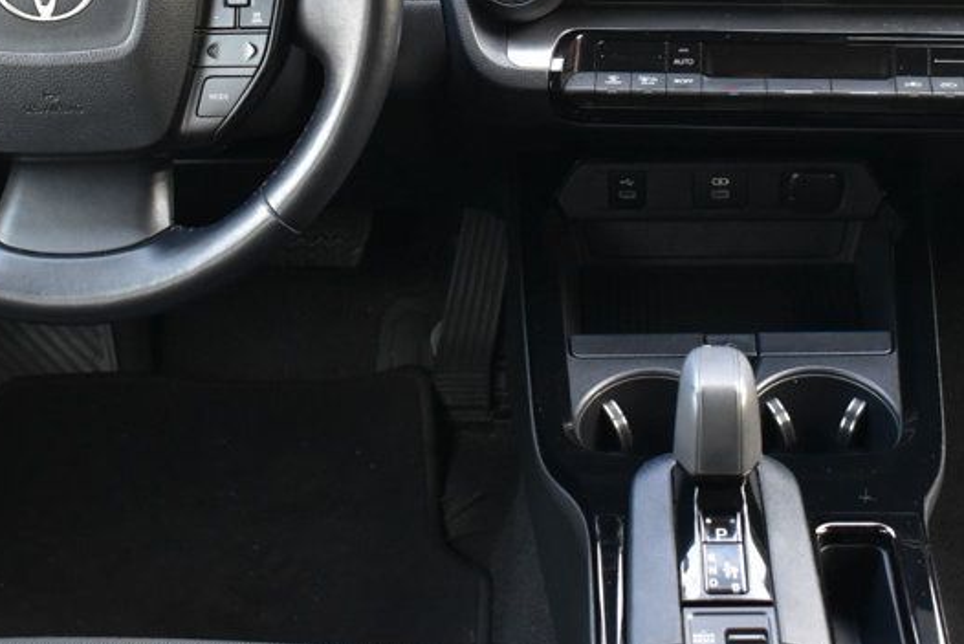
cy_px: 79
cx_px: 561
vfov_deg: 19.2
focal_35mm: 70
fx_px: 1875
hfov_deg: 28.8
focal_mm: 24
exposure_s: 1/15
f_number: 5.6
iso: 1600
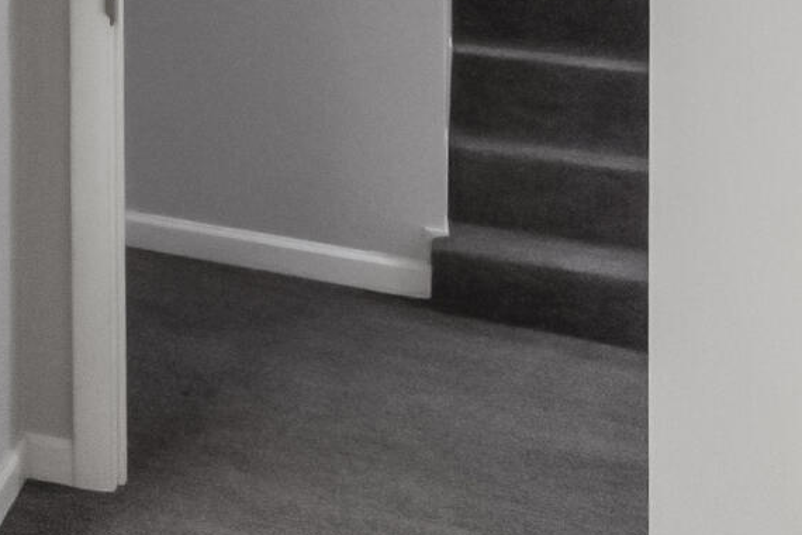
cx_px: -924
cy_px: -303
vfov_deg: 15.7
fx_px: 1760
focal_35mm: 79
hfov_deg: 16.7
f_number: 9
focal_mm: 10
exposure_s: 1/6
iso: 800
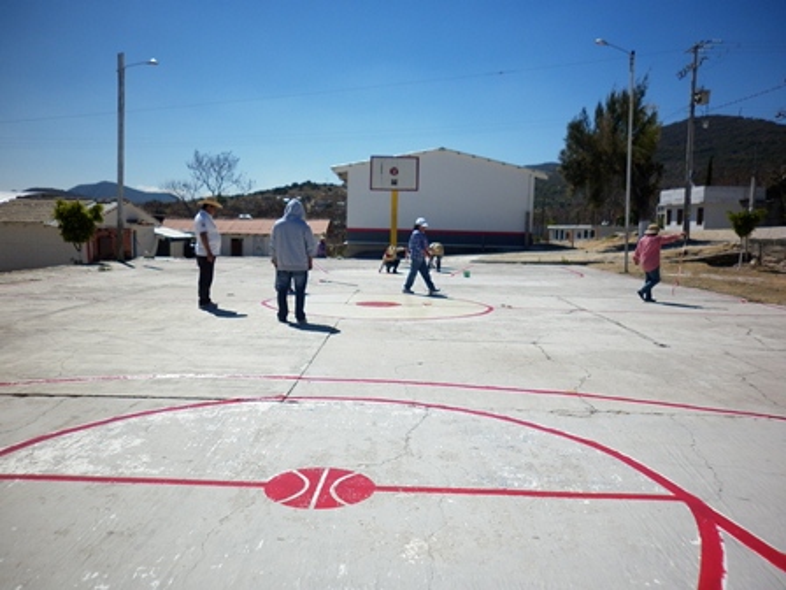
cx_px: 393
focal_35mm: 29
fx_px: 658
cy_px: 295
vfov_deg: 48.2
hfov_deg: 61.7
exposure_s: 1/400
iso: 80
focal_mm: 5.3
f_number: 7.1
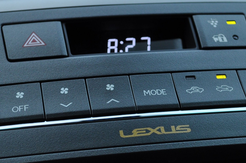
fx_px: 642
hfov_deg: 21.7
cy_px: 128
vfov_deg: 14.4
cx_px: 128
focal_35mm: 94
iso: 560
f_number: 5
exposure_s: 1/60
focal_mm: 36
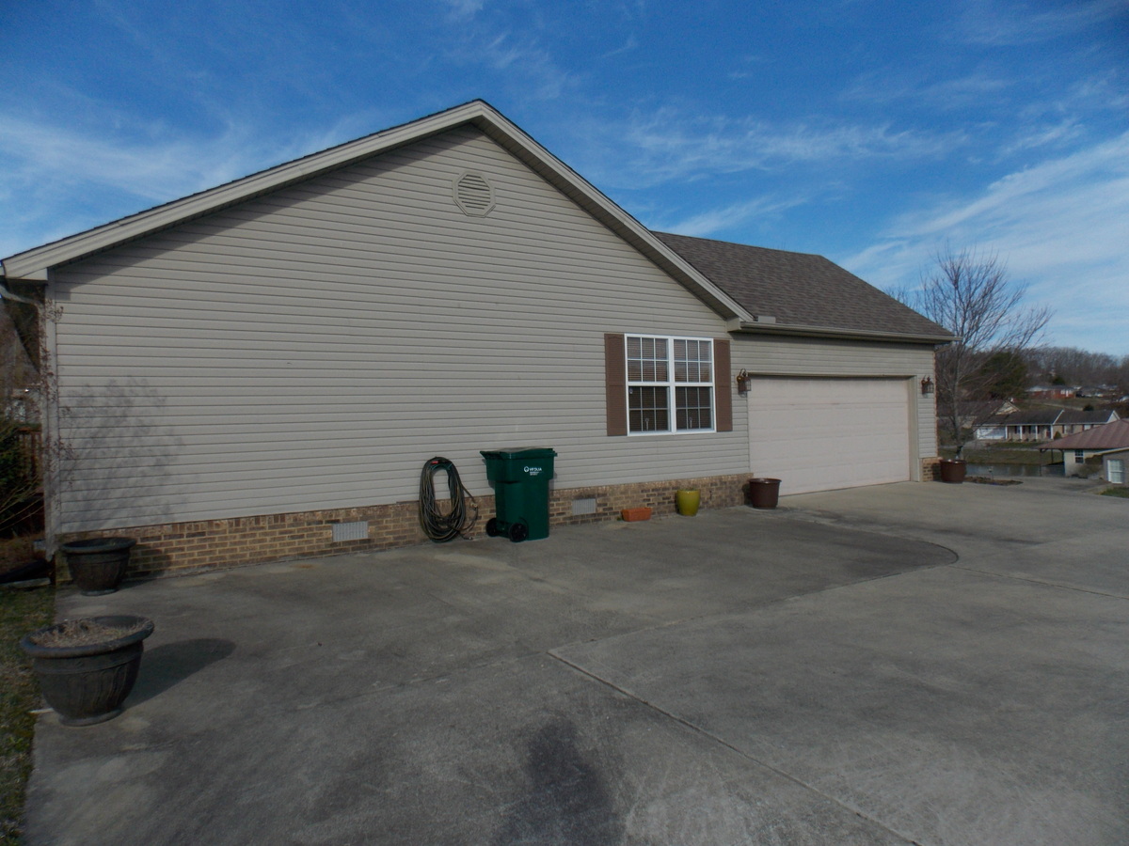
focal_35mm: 23
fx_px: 750
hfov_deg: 73.9
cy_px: 423
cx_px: 564
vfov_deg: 58.9
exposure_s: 1/1250
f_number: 3.1
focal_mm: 4
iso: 80
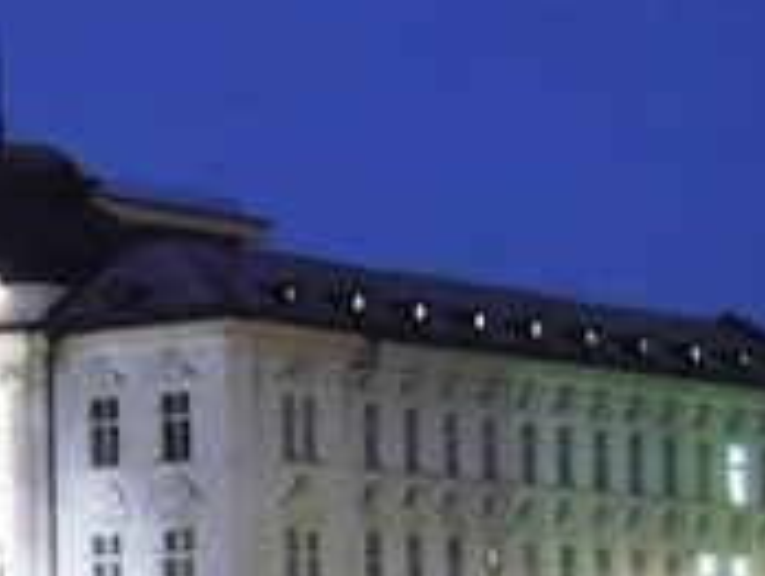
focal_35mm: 228
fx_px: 5046
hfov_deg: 8.3
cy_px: 514
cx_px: -620
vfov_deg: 6.5
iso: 800
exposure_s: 1/6
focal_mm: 11.1
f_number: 3.7
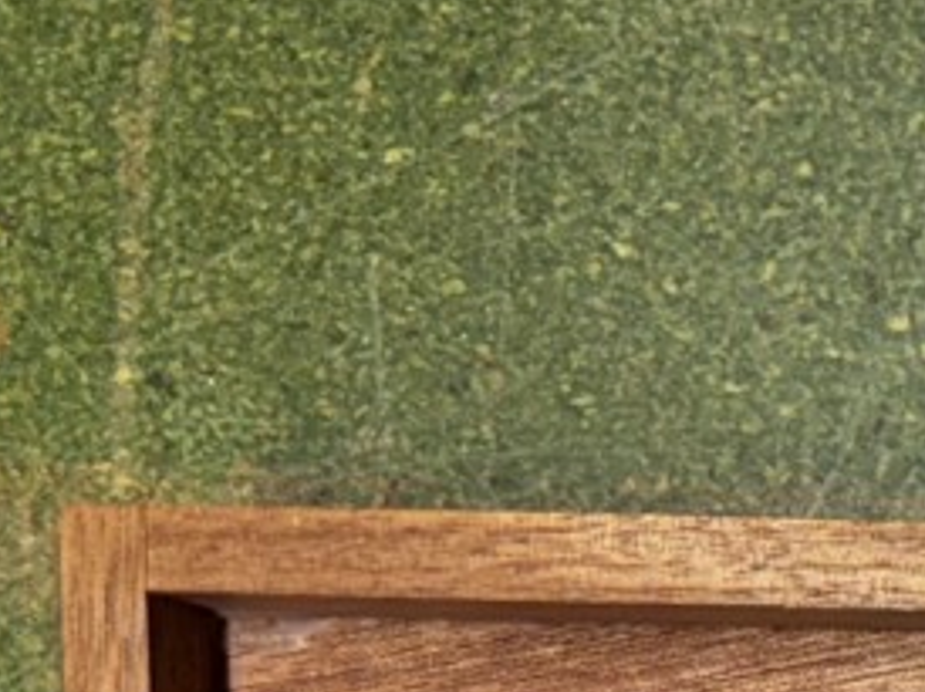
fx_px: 4058
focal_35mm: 152
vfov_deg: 8.8
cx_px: 2441
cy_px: 1688
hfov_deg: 10.5
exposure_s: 1/100
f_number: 1.6
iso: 100
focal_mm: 5.96
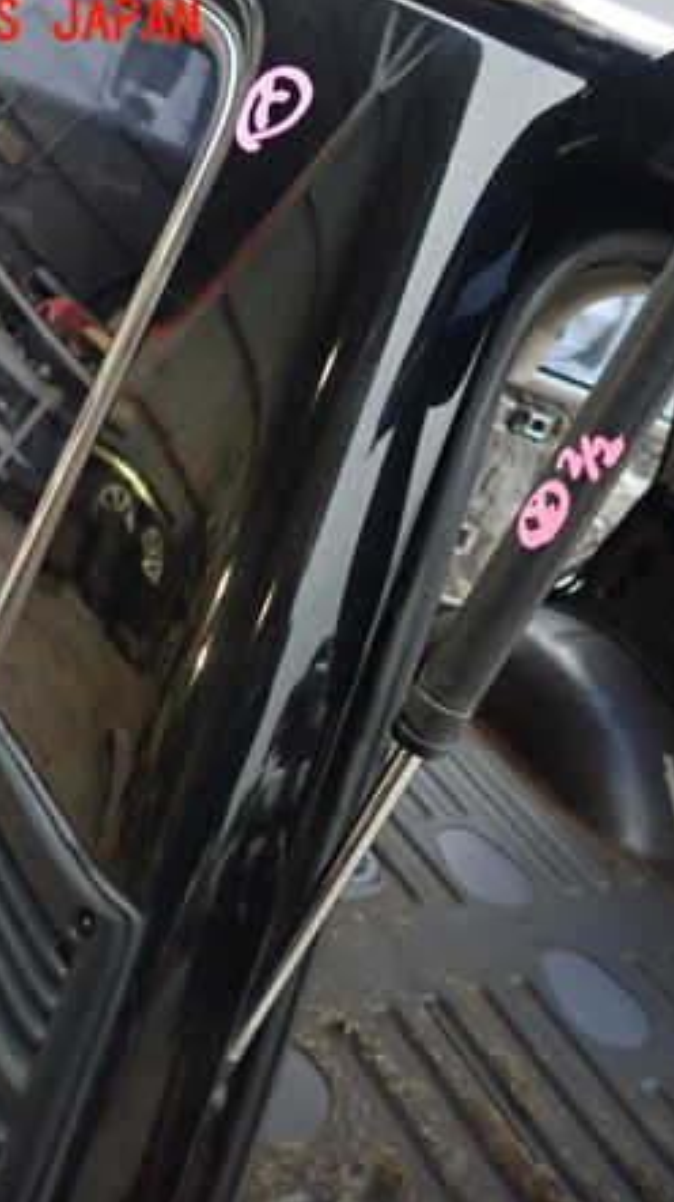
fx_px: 1178
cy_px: 601
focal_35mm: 37
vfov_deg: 54.0
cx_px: 522
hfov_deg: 31.3
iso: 800
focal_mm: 4.5
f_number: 2
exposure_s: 1/15
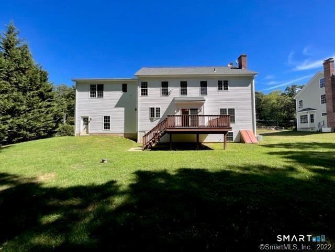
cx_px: 168
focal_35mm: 13
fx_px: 126
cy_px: 126
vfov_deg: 89.9
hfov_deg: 106.2
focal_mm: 1.57
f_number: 1.8
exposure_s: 1/1597
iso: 32
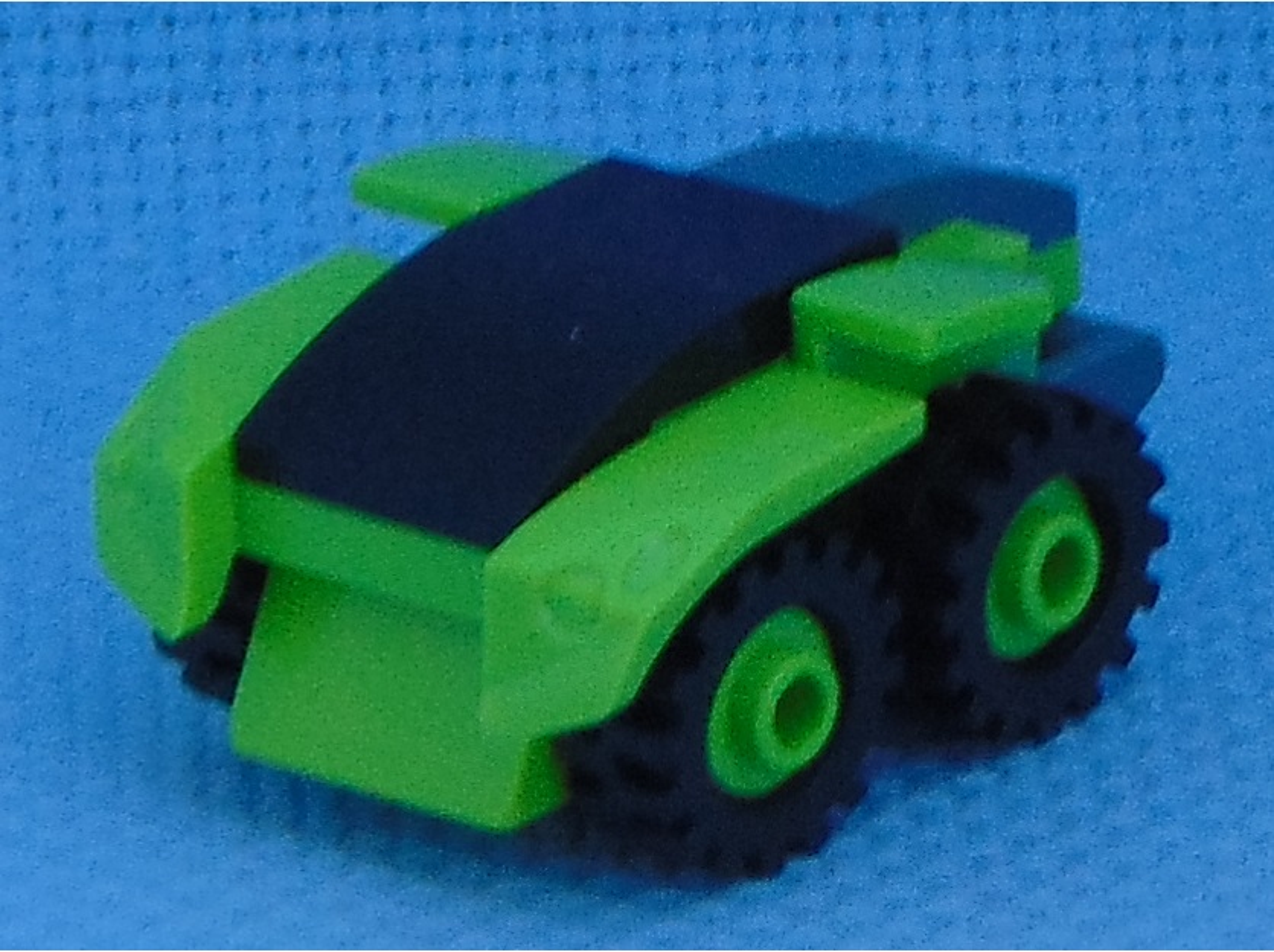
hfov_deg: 32.2
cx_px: 637
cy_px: 476
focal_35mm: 60
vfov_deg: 24.4
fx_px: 2206
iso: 80
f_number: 3.6
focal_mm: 10.8
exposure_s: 1/40
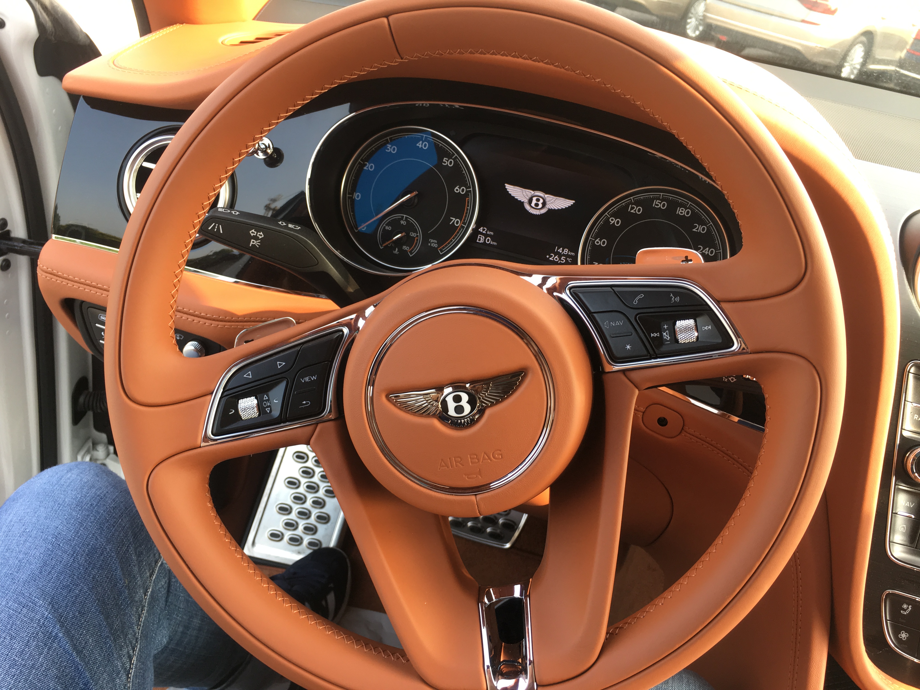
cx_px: 460
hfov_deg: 61.7
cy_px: 345
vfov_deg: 48.2
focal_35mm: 29
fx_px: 771
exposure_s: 1/100
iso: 32
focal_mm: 4.15
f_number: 2.2
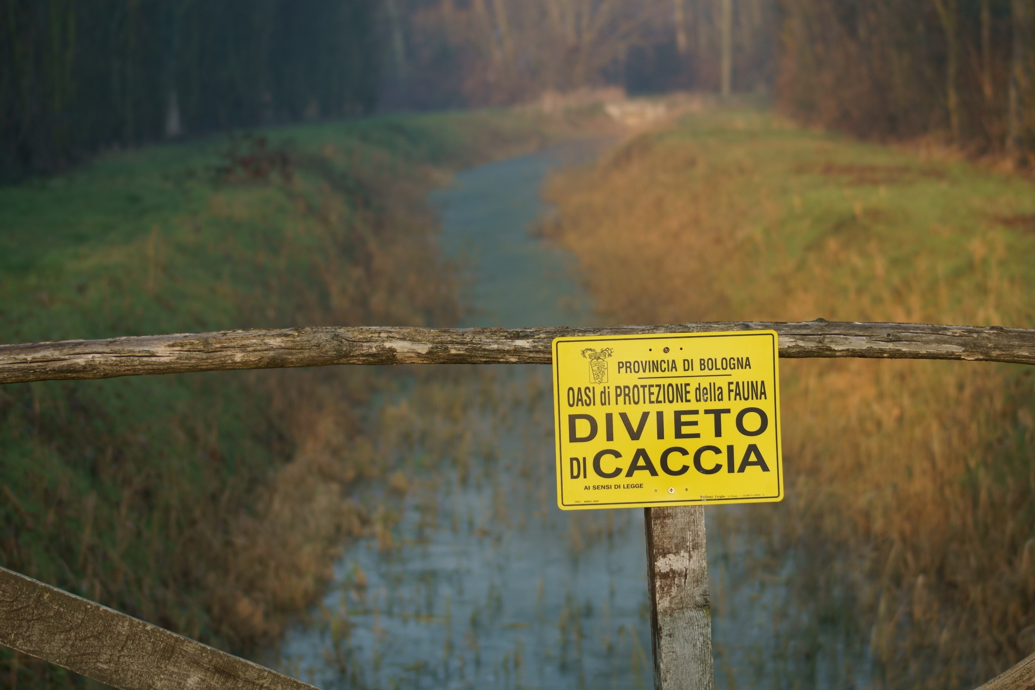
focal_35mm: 112
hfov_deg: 18.2
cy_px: 345
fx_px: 3234
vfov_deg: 12.2
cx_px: 518
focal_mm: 75
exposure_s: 1/160
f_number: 4.5
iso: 100
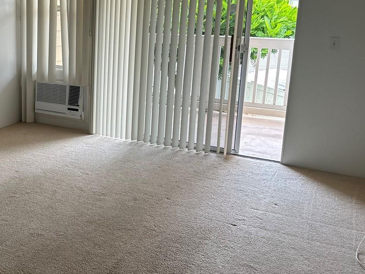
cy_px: 107
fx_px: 475
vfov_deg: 32.1
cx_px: 57
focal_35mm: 45
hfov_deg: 39.8
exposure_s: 1/121
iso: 100
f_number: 1.78
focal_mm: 6.86
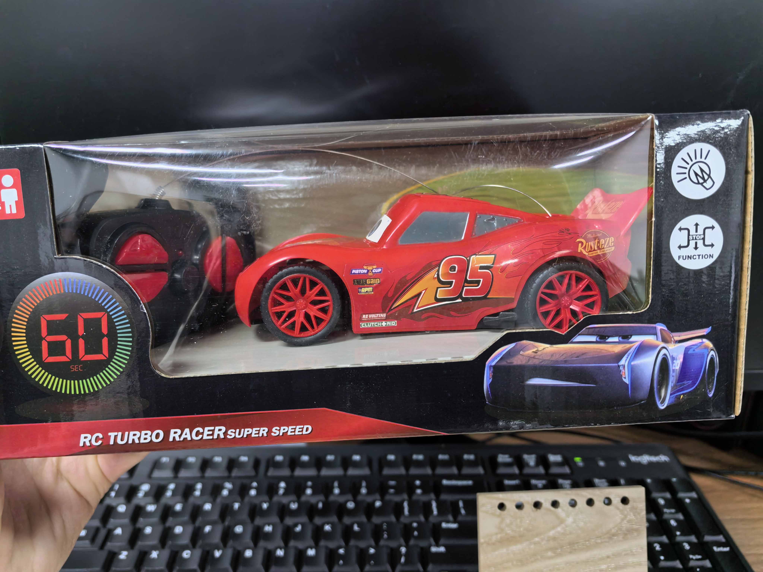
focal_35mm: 27
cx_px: 382
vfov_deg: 51.4
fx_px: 595
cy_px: 286
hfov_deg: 65.3
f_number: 2
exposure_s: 1/50
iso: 250
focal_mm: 5.75
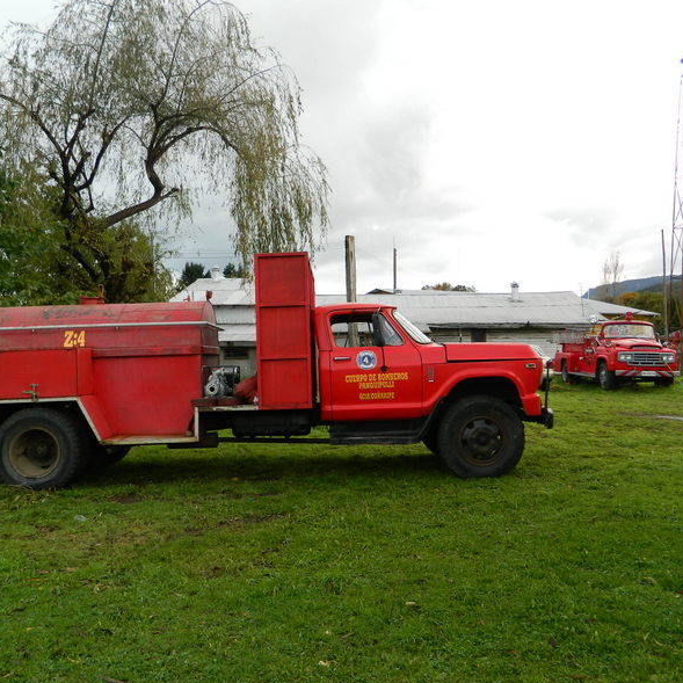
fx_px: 670
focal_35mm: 30
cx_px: 319
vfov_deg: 54.0
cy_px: 341
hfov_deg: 54.0
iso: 80
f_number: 3.1
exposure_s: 1/320
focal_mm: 4.5
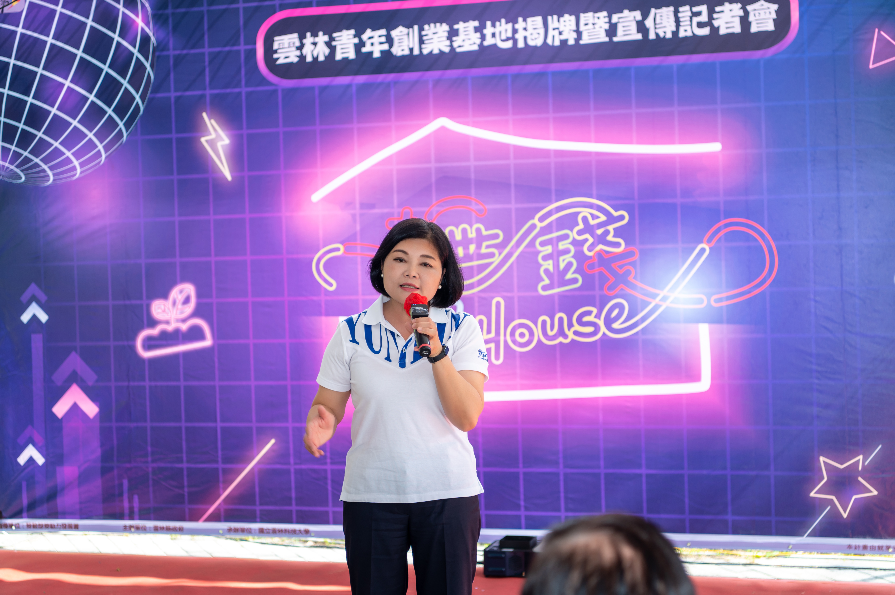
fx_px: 1491
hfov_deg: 33.4
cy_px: 298
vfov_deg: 22.6
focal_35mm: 60
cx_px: 448
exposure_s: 1/200
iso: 100
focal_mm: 60
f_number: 3.2
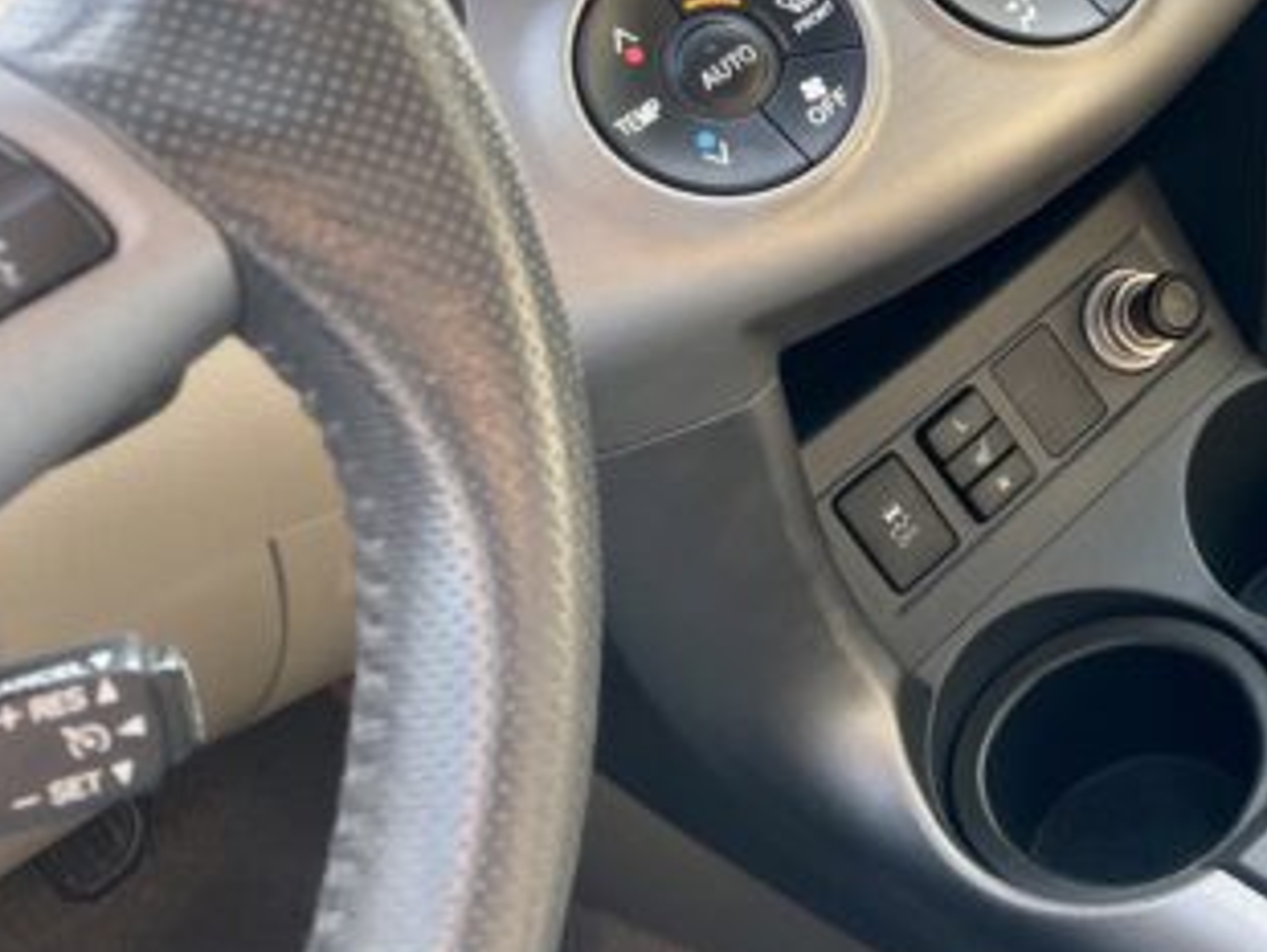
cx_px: 1598
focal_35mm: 67
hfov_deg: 25.4
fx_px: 2454
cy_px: 8
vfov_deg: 21.2
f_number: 1.6
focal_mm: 4.2
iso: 40
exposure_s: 1/121
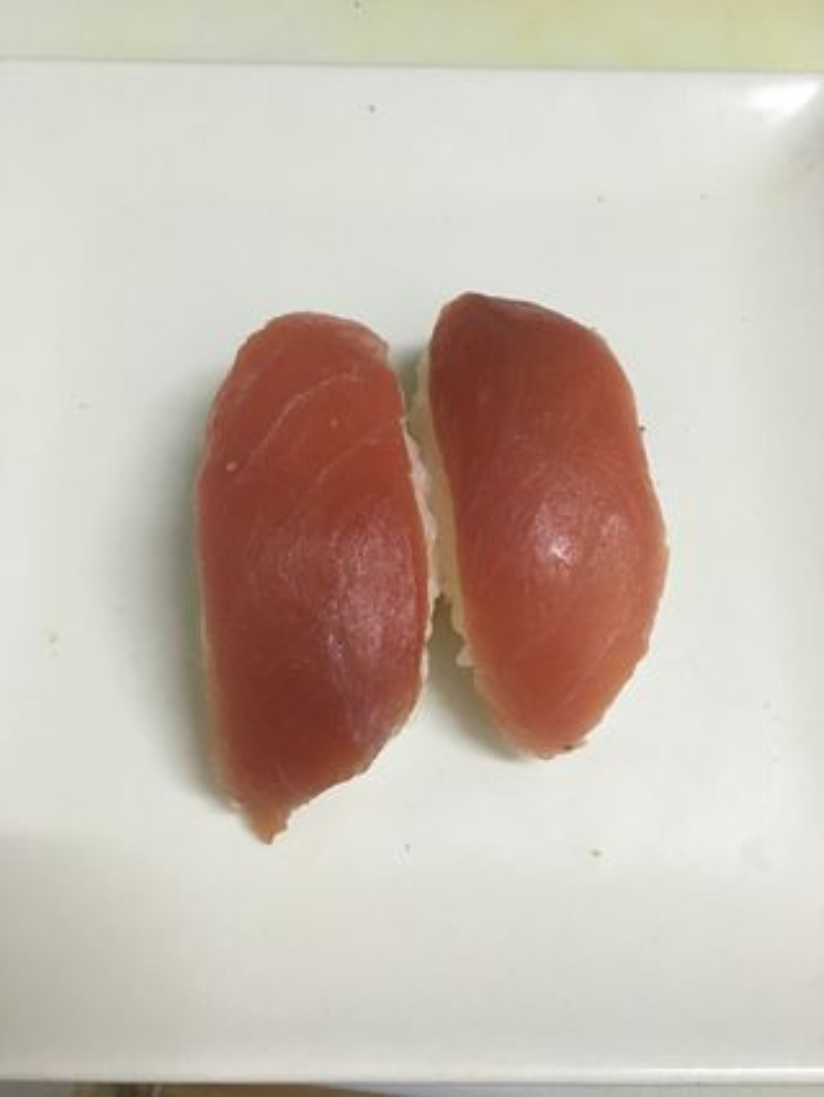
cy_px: 548
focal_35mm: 29
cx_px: 412
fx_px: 920
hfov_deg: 48.3
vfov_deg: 61.6
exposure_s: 1/17
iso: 125
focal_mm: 4.15
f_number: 2.2
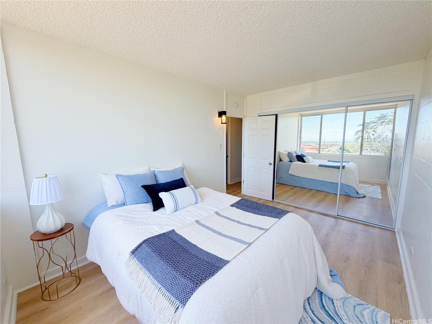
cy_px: 162
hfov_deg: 102.1
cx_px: 216
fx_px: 175
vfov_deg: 85.7
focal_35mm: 14
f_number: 2.2
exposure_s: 1/351
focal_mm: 2.22
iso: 50
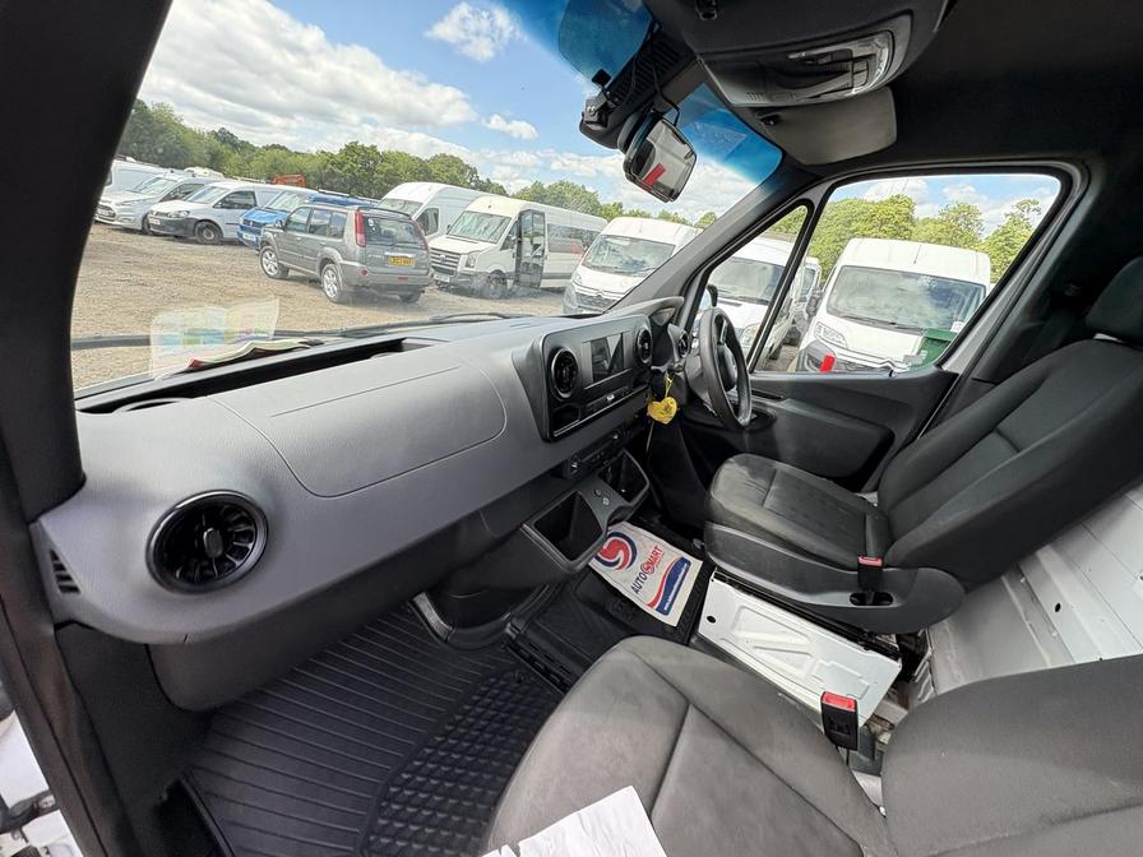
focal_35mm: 14
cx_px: 572
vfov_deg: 85.7
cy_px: 428
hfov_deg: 102.1
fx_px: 462
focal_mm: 2.22
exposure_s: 1/153
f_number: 2.2
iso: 64
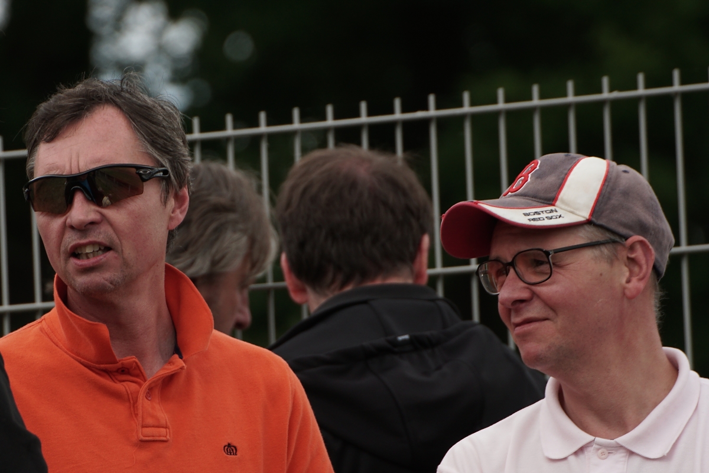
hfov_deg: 5.5
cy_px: 236
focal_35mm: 375
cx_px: 354
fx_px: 7385
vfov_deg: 3.7
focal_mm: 250
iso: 200
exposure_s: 1/500
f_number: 6.3
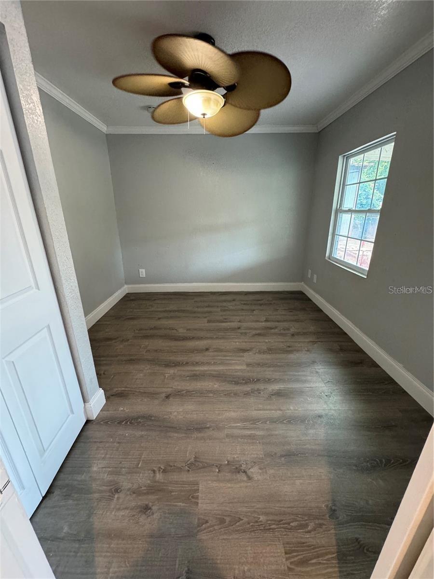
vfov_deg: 102.1
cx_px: 217
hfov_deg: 85.7
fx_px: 234
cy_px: 290
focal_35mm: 14
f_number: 2.2
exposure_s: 1/60
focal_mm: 2.22
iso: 400
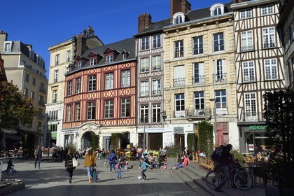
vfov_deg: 36.9
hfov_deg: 53.1
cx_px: 147
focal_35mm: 36
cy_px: 98
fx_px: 294
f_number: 22
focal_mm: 36
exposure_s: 1/320
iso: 800
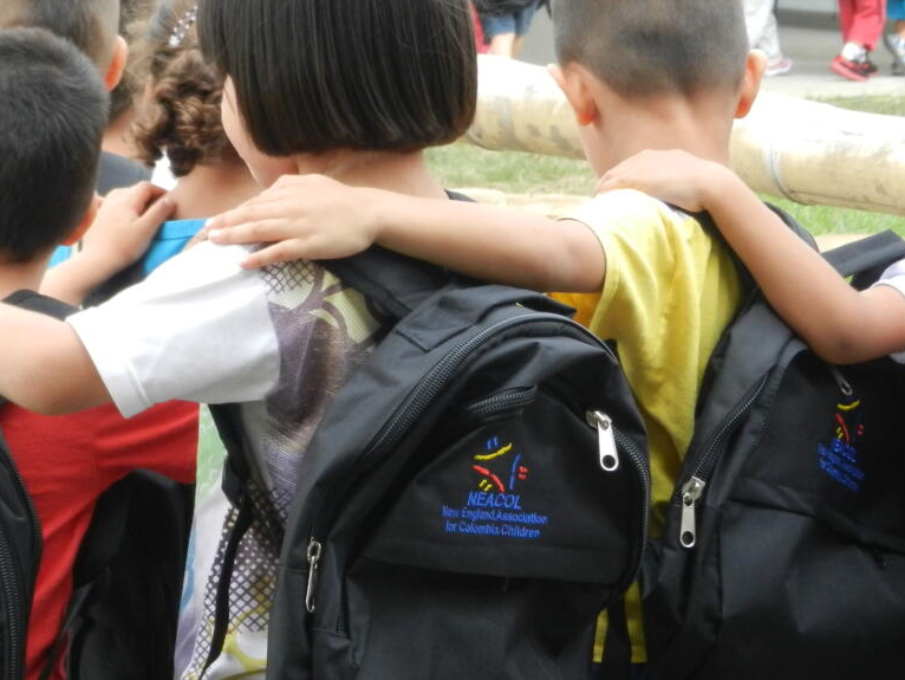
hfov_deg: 11.5
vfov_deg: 8.7
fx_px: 4472
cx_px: 241
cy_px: 513
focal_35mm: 171
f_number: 4.9
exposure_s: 1/250
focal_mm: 16.3
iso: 320
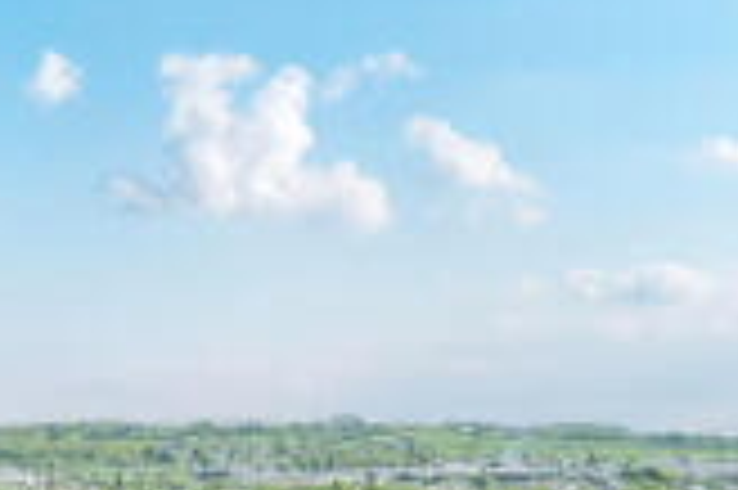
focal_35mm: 90
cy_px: 479
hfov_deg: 21.3
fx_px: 1843
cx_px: -99
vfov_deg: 14.9
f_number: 8
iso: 400
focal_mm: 21
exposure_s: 1/400
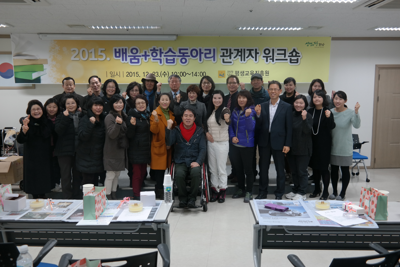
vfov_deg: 43.6
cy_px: 134
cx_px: 200
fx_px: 333
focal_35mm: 30
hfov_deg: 61.9
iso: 400
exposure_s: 1/40
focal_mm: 20
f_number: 3.5
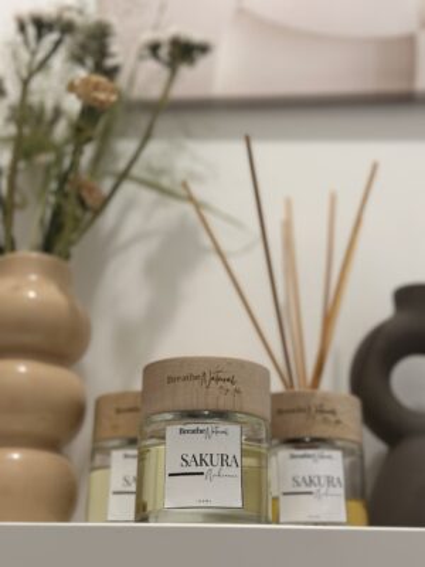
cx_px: 212
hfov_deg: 30.3
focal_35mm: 48
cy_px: 284
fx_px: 786
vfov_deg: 39.7
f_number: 1.78
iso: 125
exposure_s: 1/50
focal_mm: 6.86
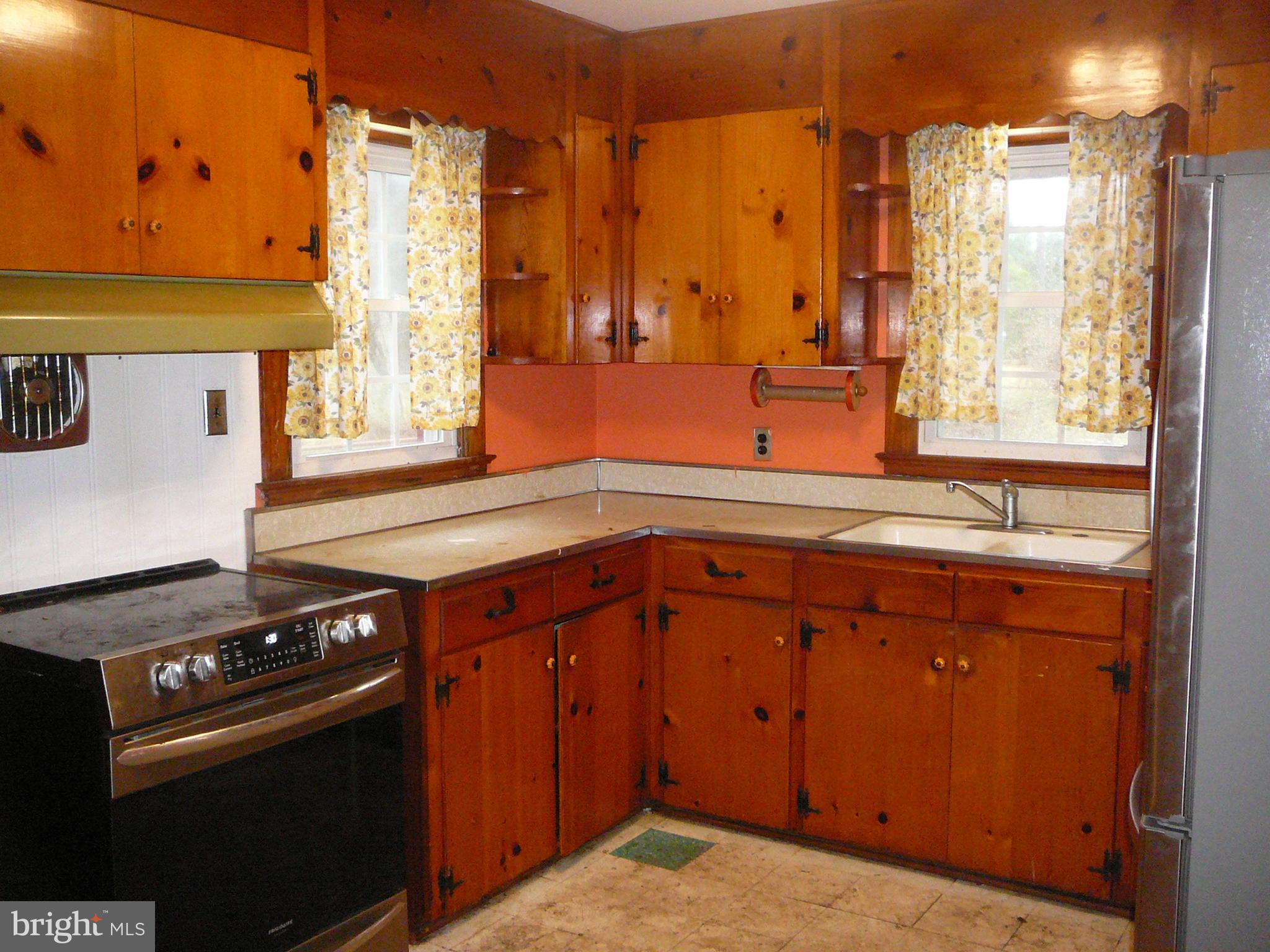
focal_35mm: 35
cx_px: 635
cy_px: 476
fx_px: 1284
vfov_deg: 40.7
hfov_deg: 52.6
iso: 400
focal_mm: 5.2
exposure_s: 1/30
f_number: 2.8
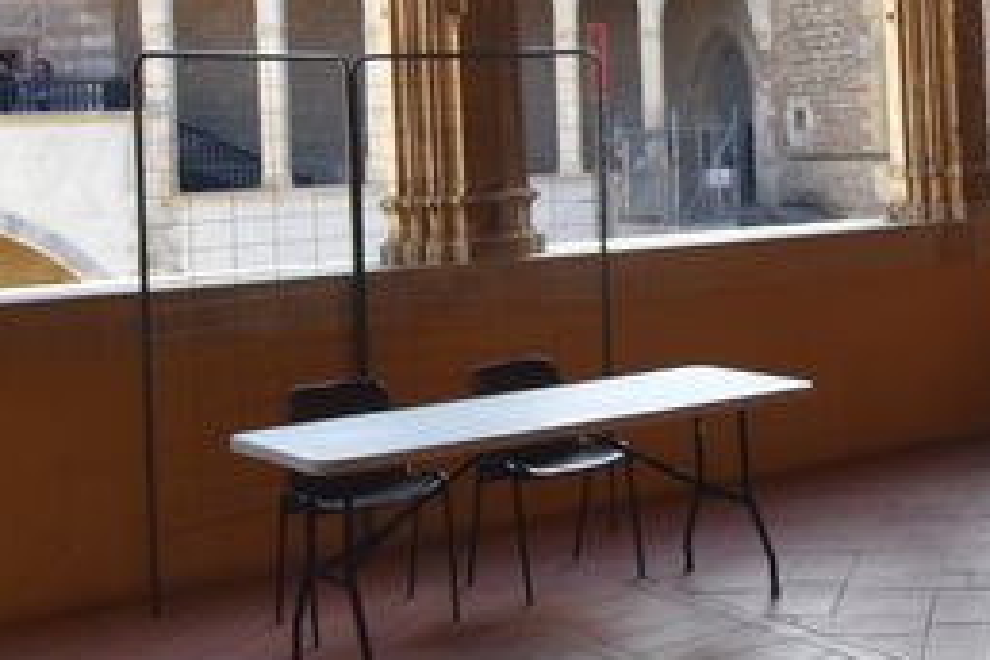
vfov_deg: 21.8
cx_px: 898
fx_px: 1677
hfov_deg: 31.3
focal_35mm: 61
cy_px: 77
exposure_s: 1/200
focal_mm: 10
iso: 400
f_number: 7.1
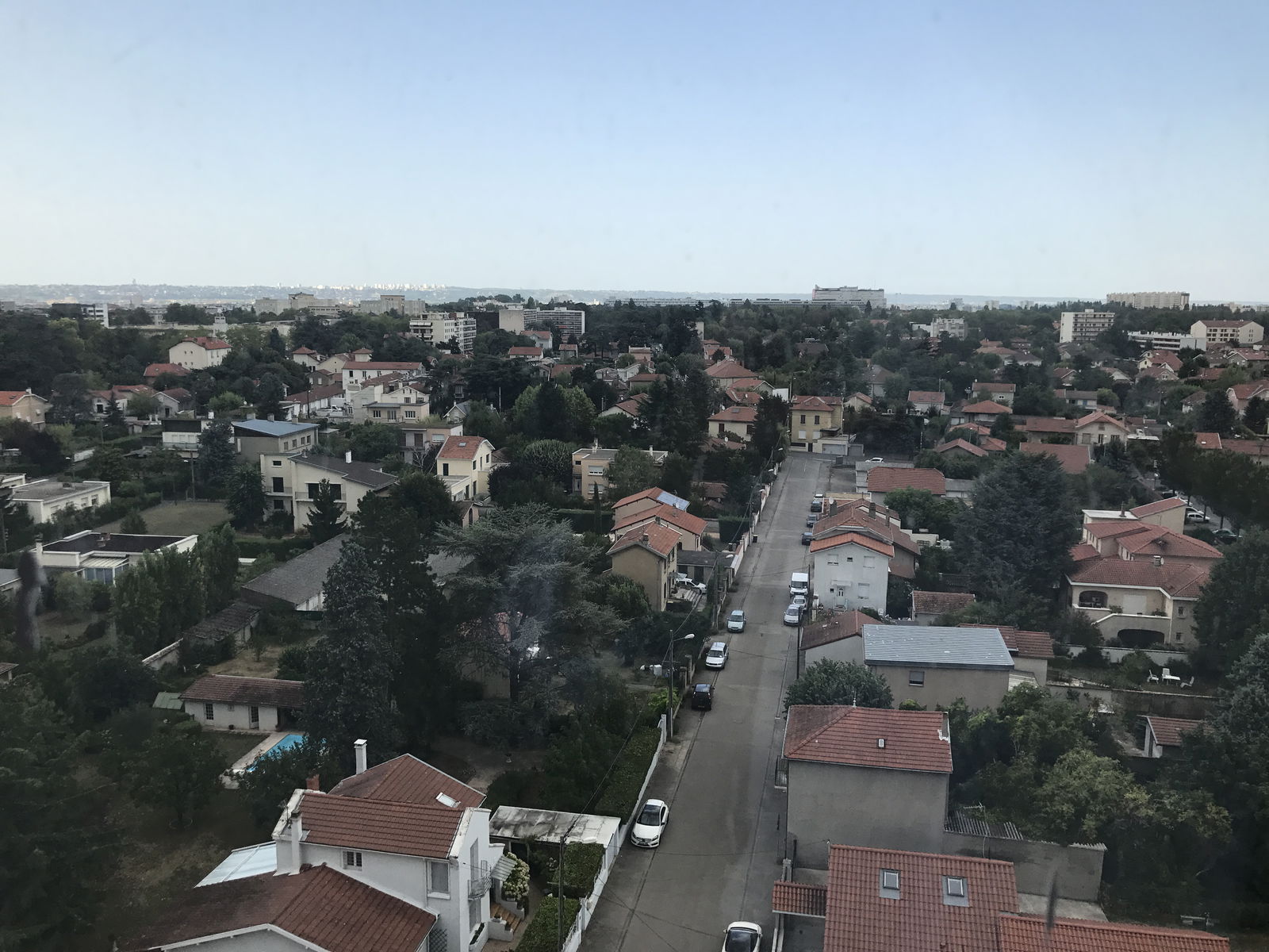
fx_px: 1026
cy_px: 476
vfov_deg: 49.7
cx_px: 634
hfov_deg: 63.4
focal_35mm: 28
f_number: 1.8
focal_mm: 3.99
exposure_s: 1/987
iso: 20
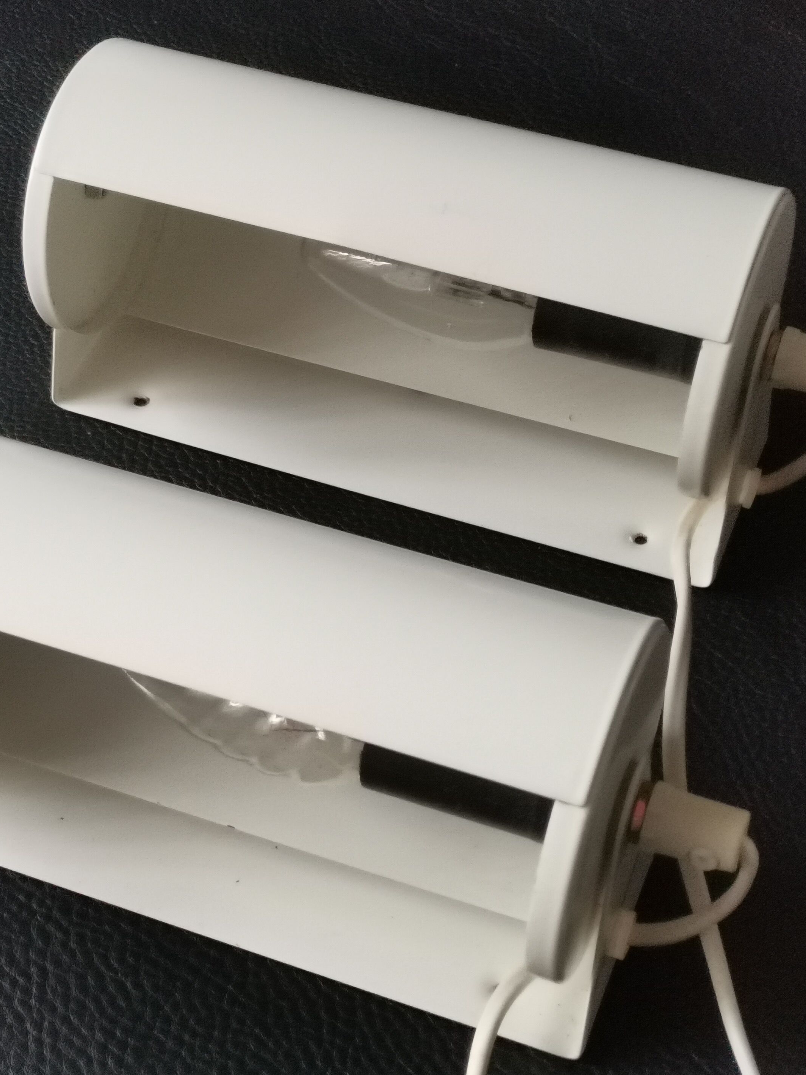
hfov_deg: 21.3
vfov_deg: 28.1
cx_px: 310
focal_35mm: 69
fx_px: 2143
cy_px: 635
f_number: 1.8
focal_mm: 4.75
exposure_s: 1/50
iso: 320
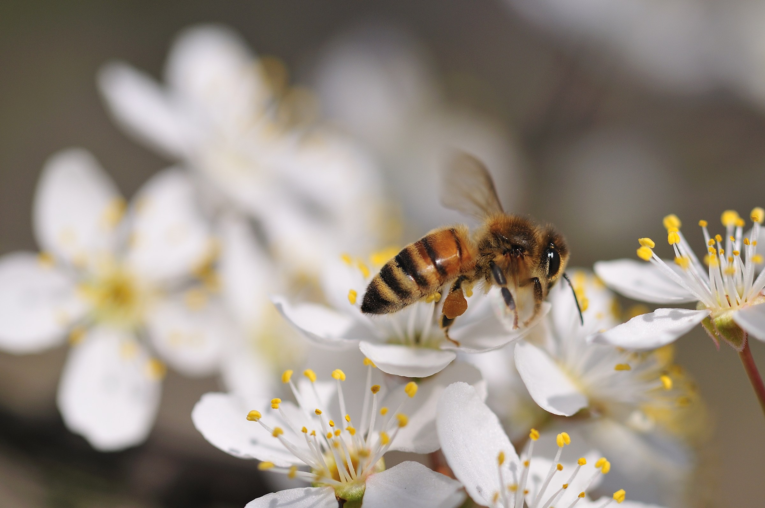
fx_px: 2865
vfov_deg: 10.1
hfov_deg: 15.2
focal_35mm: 135
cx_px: 382
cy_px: 254
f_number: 4.2
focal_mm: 90
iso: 200
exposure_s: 1/2500
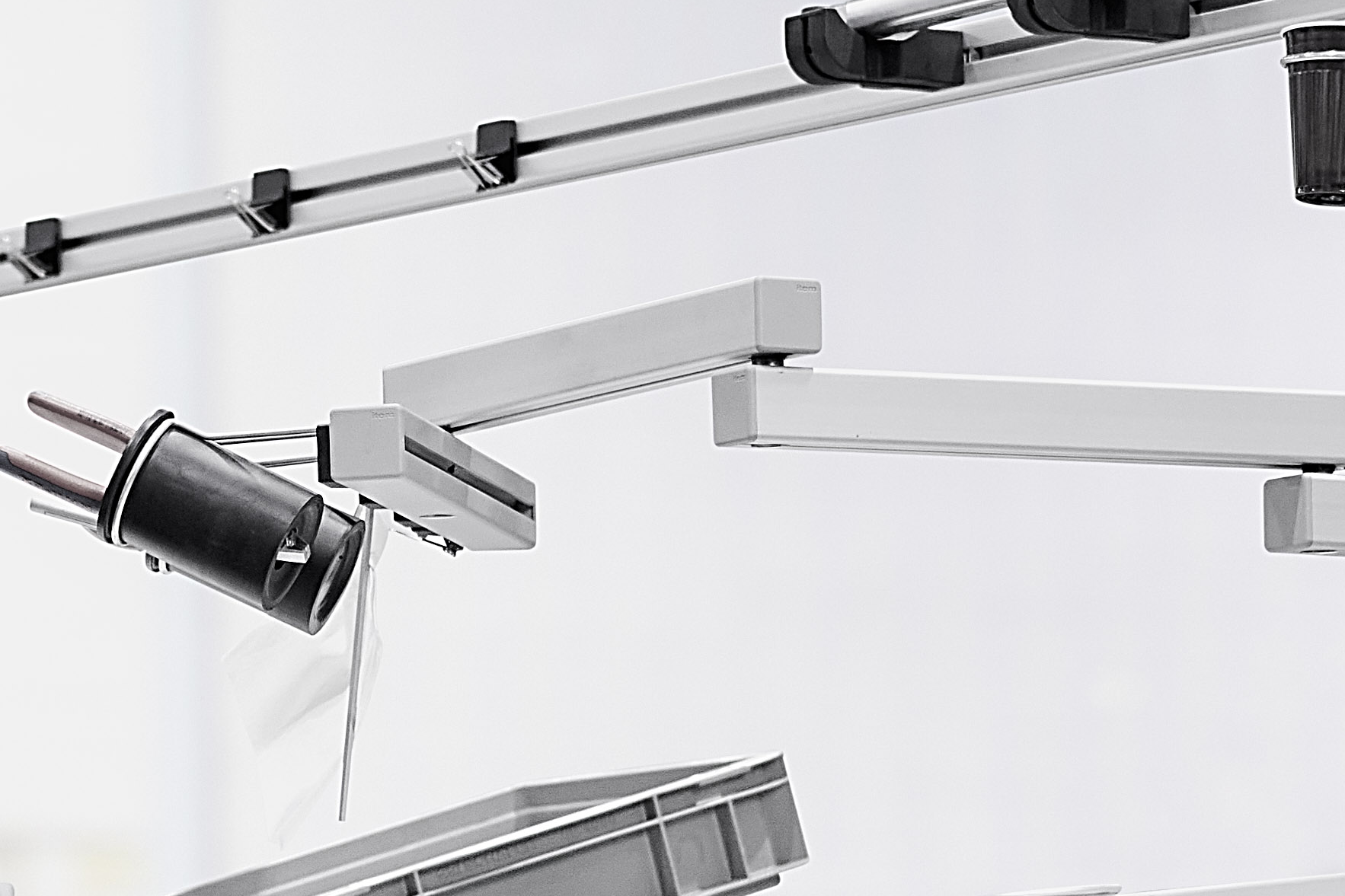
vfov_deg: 4.6
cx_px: 372
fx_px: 11057
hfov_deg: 7.0
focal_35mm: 296
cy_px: 757
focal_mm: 55
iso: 1250
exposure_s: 1/125
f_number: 2.2
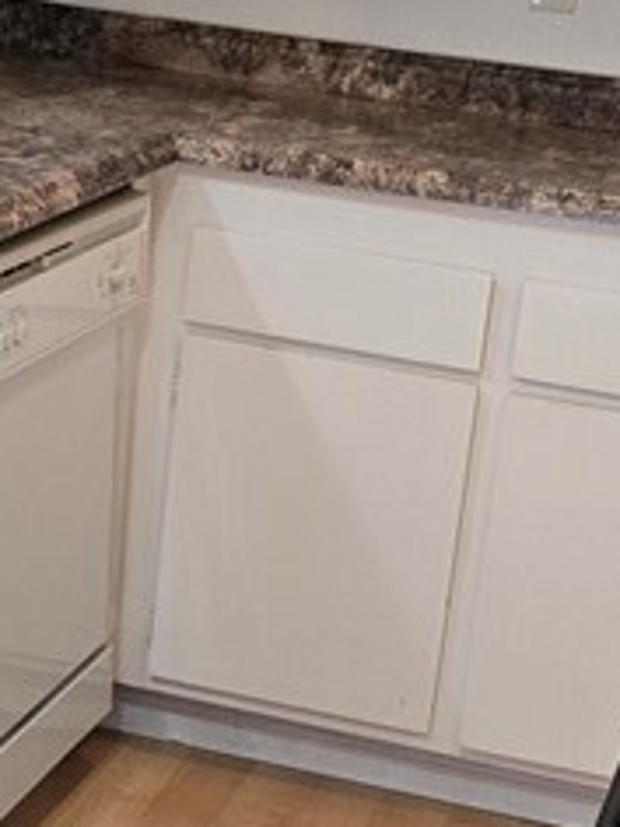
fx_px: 2388
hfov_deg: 14.8
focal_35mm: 100
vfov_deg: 19.6
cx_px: 301
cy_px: 480
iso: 200
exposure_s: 1/120
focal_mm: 5.4
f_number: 1.8
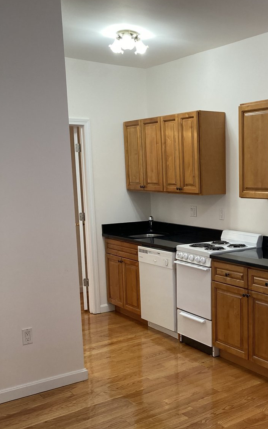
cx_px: 225
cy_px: 262
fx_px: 491
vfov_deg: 46.9
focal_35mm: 42
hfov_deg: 29.6
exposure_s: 1/60
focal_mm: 3.99
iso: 100
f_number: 1.8
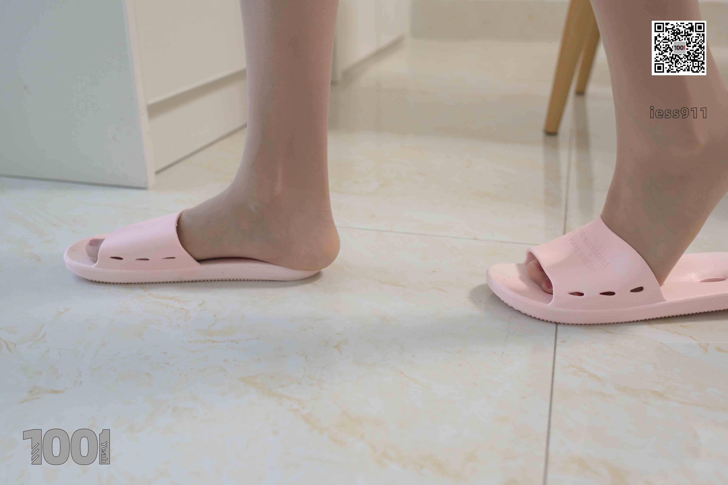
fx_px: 708
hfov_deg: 54.4
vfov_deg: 37.9
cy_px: 242
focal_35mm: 35
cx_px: 364
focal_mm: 35
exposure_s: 1/160
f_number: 4
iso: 1250
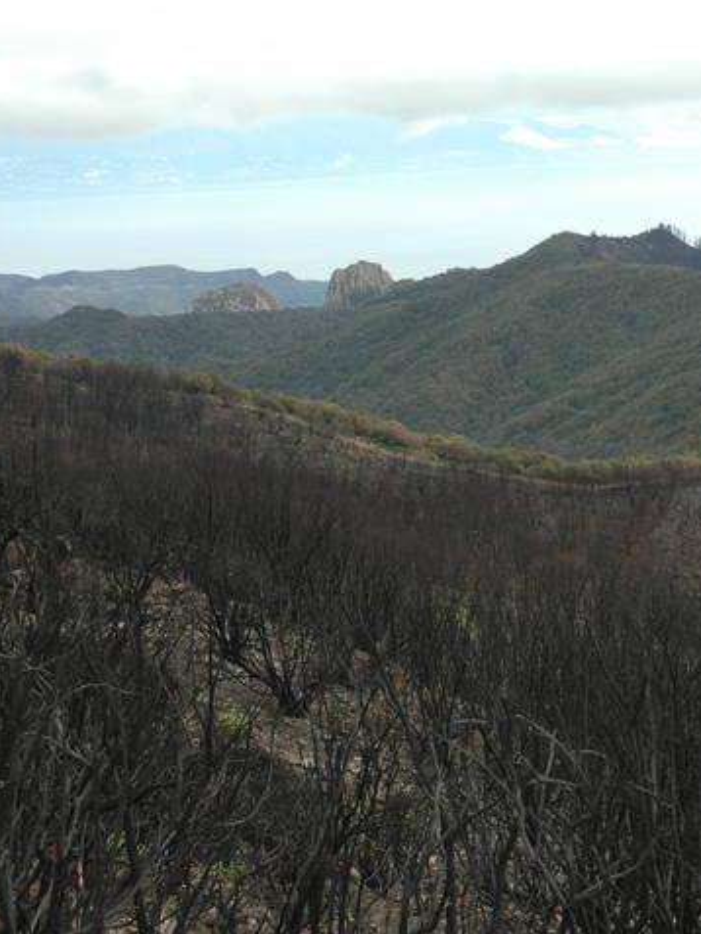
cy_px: 467
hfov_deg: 19.6
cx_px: 621
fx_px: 1997
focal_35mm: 74
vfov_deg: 26.3
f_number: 8
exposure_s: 1/250
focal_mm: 34
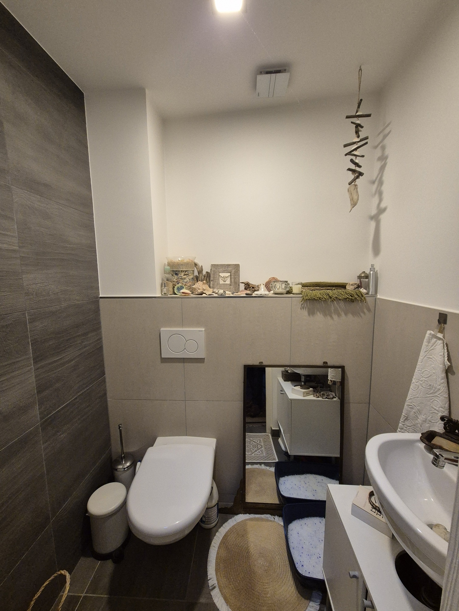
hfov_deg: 89.9
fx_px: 230
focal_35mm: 13
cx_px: 230
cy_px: 306
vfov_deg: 106.2
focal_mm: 2.2
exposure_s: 1/100
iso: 640
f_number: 2.2
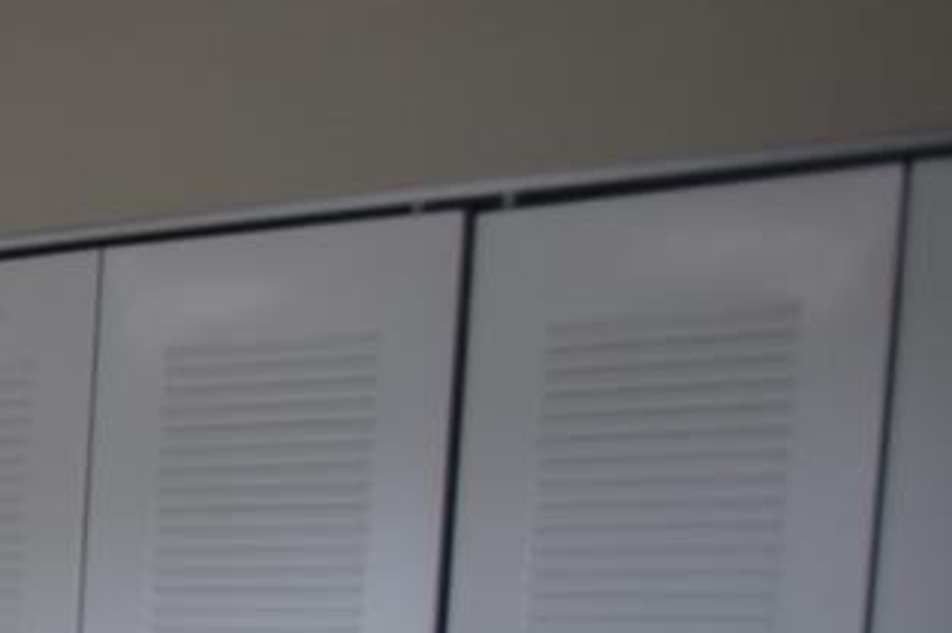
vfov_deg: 16.9
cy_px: 820
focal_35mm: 76
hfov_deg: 16.0
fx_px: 2008
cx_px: -1214
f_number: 3.5
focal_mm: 10
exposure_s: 1/125
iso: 220
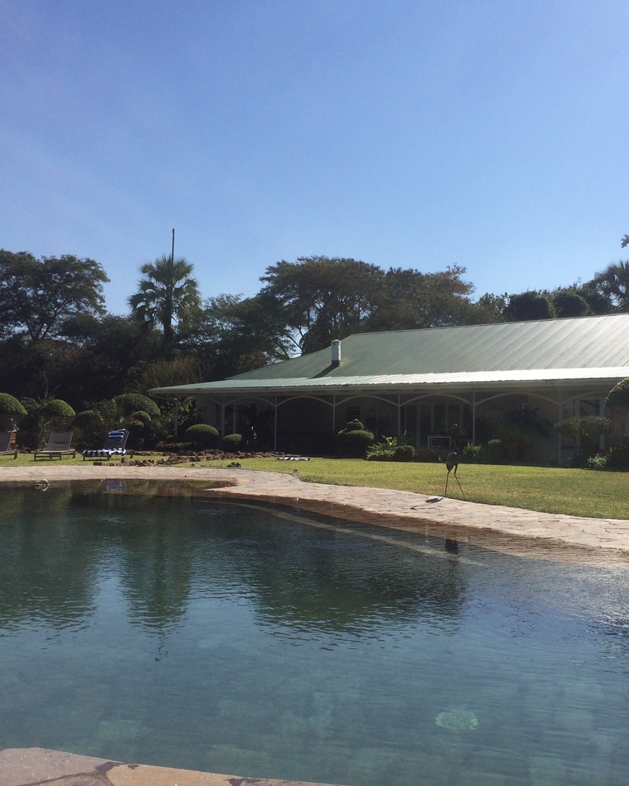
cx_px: 368
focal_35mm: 38
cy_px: 393
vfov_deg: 47.9
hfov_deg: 39.1
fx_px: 884
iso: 32
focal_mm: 4.15
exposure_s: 1/4115
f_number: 2.2
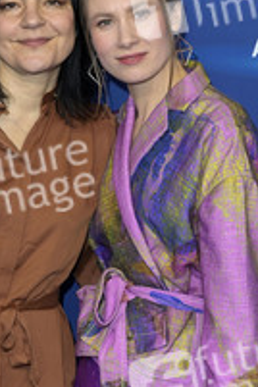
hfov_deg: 11.1
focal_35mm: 123
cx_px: 52
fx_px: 1322
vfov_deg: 16.6
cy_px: 283
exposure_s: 1/250
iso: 1000
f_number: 5.6
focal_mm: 62
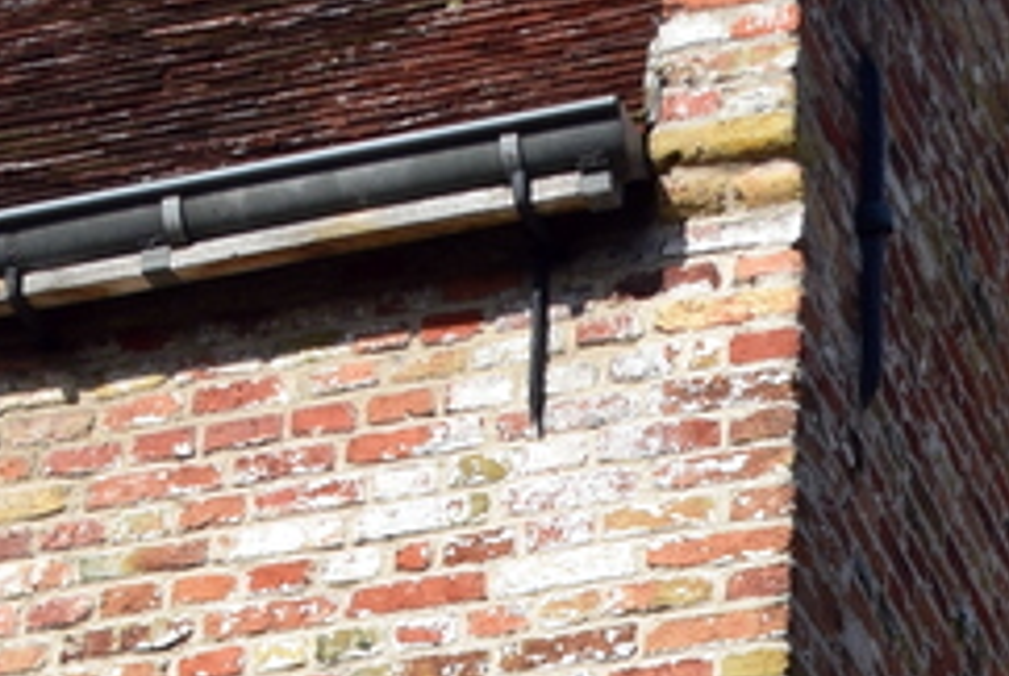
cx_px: 644
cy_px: 488
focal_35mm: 89
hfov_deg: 22.8
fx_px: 2497
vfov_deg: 15.3
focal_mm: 18
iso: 125
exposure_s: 1/100
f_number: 9
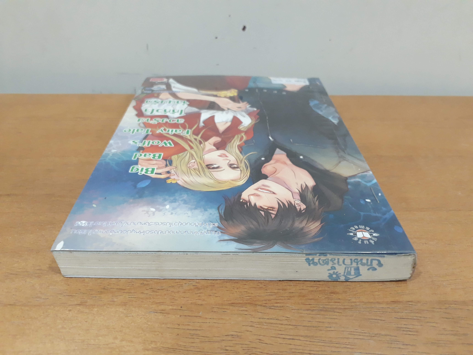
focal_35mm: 27
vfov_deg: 51.4
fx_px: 369
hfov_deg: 65.3
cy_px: 178
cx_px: 236
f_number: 1.9
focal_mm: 3.6
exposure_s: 1/17
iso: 250
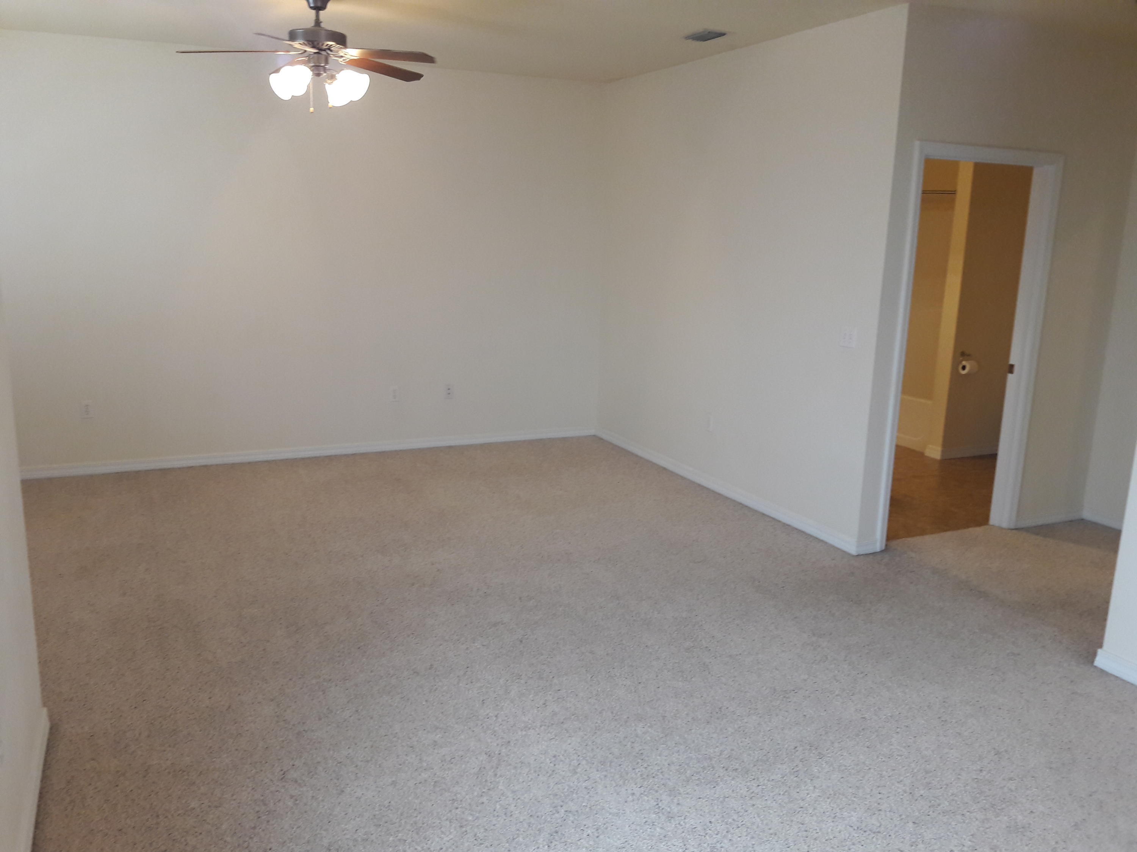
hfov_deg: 63.4
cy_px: 426
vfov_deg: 49.7
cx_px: 568
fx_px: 920
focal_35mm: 28
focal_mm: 3.7
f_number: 1.9
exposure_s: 1/33
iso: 100
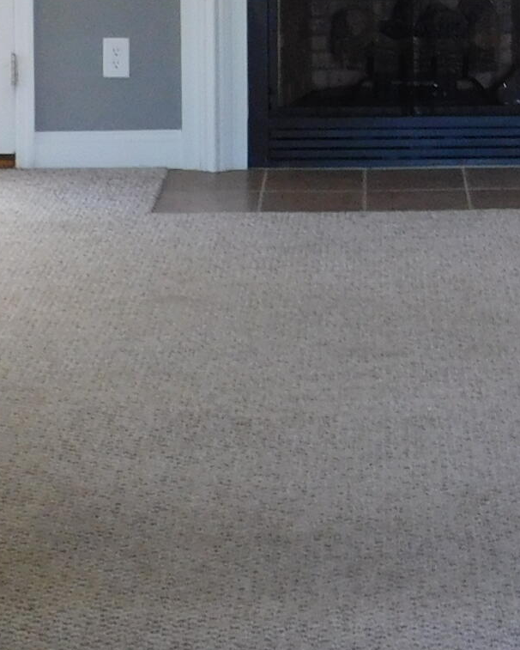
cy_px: -90
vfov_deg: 16.0
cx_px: 493
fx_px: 2231
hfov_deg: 13.2
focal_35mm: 116
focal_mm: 5.3
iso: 200
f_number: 3.2
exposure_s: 1/30
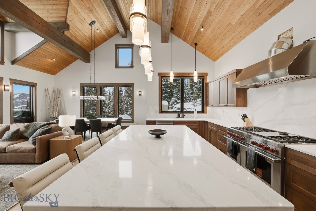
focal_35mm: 13
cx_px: 158
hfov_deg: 108.3
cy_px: 106
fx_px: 114
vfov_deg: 85.5
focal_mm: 13
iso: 400
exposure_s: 1/200
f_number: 7.1
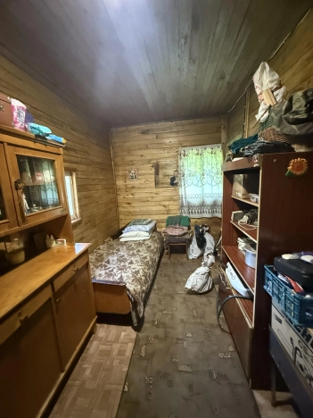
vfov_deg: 102.1
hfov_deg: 85.7
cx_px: 156
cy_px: 209
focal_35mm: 14
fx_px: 169
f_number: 2.2
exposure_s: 1/53
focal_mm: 2.22
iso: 1250
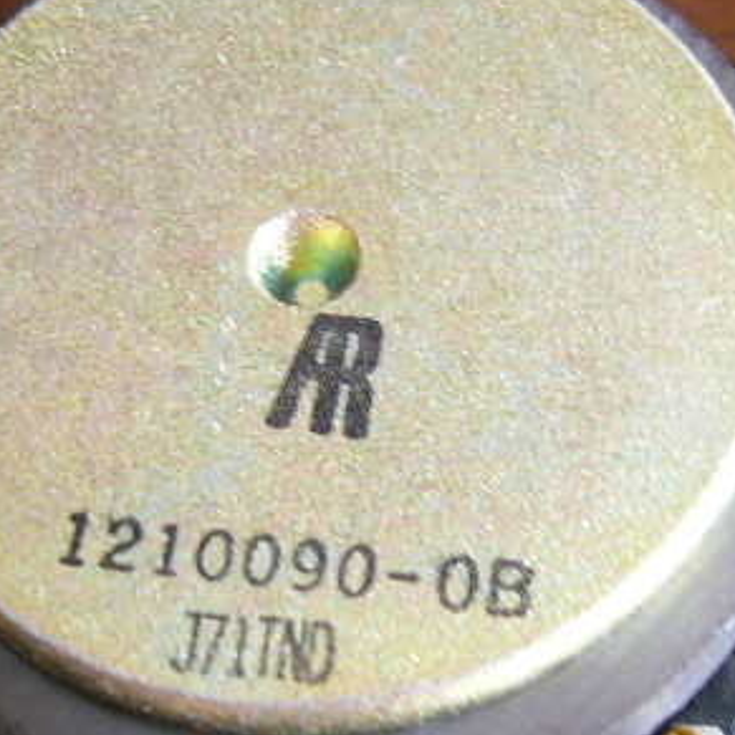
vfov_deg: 25.3
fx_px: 1634
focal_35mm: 68
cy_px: 432
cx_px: 379
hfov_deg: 25.4
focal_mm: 5.8
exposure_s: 1/8
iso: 200
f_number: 2.8
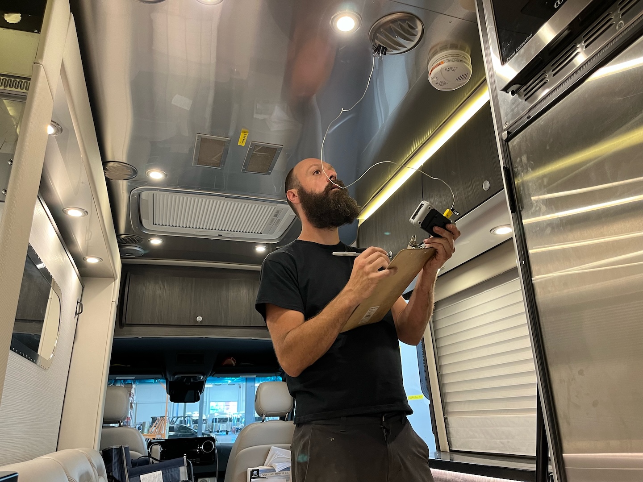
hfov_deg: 67.3
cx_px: 322
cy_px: 241
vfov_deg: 53.1
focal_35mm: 26
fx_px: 483
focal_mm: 5.1
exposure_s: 1/60
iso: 320
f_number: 1.6
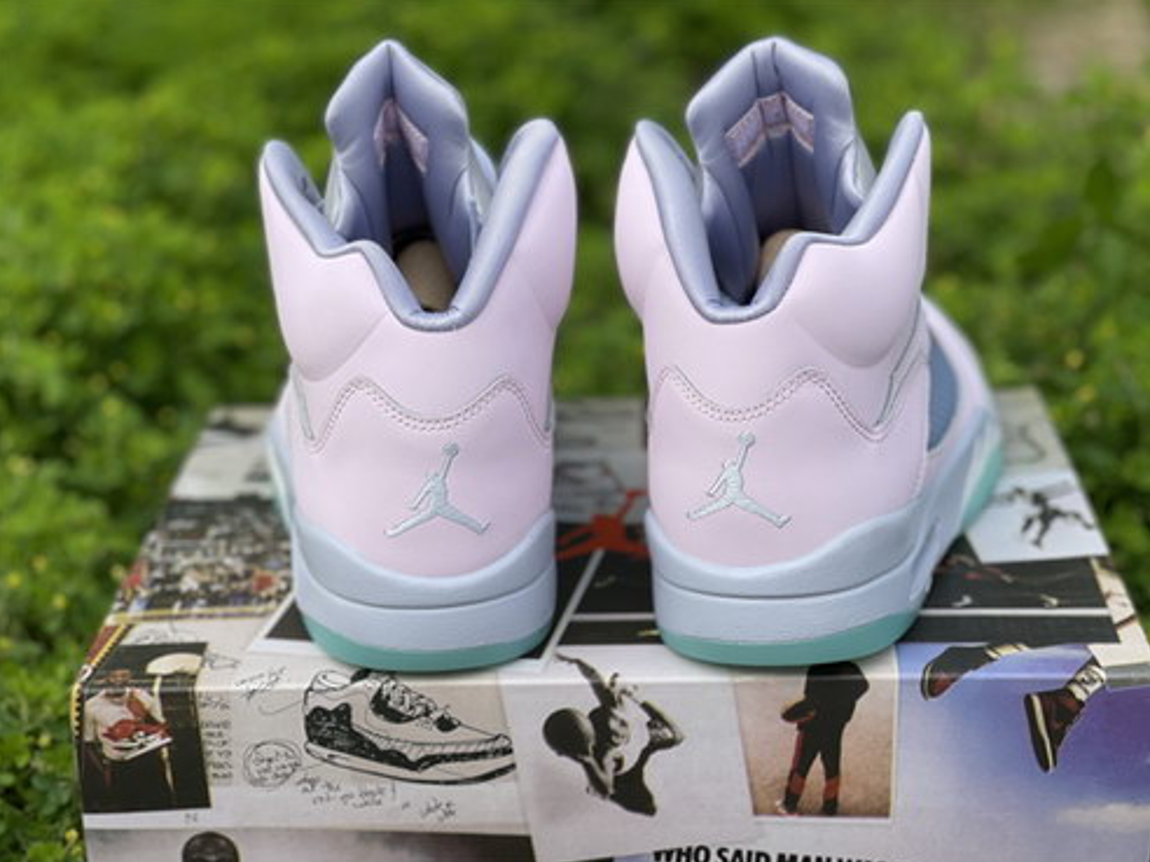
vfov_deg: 22.6
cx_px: 575
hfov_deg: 29.8
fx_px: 2159
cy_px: 429
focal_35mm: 65
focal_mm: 7.5
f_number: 2.2
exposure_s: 1/840
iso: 32
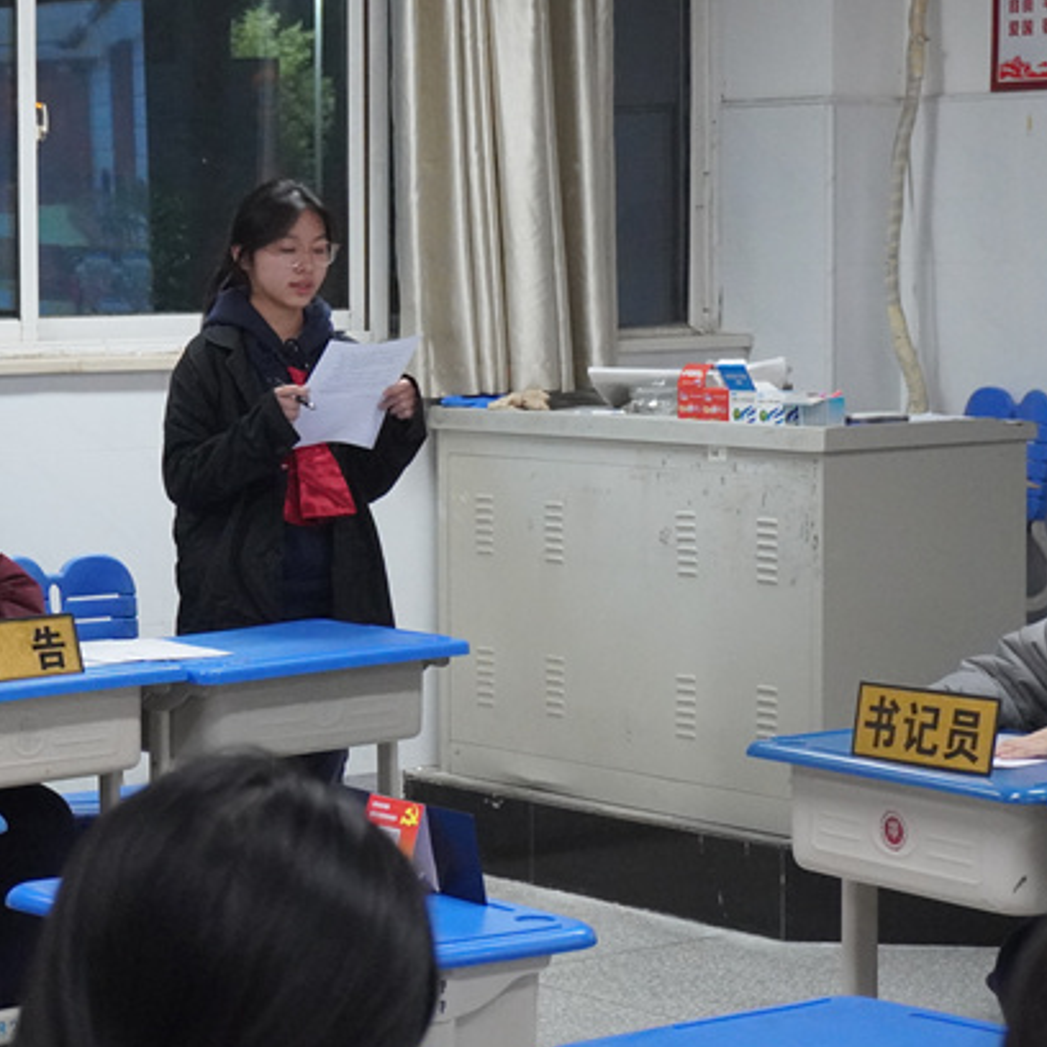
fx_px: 3422
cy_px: 512
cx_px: 223
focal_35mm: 100
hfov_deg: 17.3
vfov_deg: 17.4
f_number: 5.6
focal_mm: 40
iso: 5000
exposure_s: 1/160
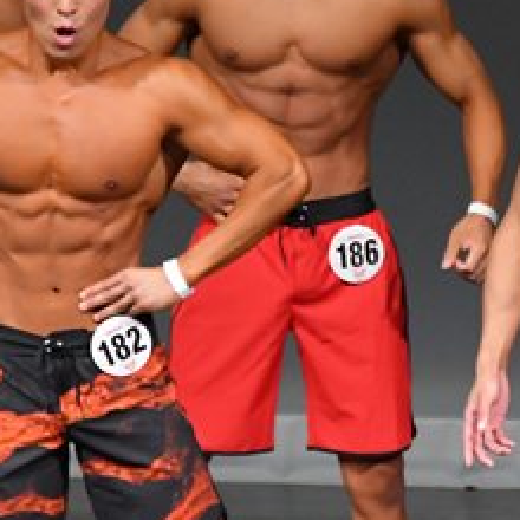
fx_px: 19052
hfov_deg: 1.6
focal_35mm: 1121
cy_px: 385
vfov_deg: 1.6
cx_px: 443
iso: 4000
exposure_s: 1/400
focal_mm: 250
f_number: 5.6
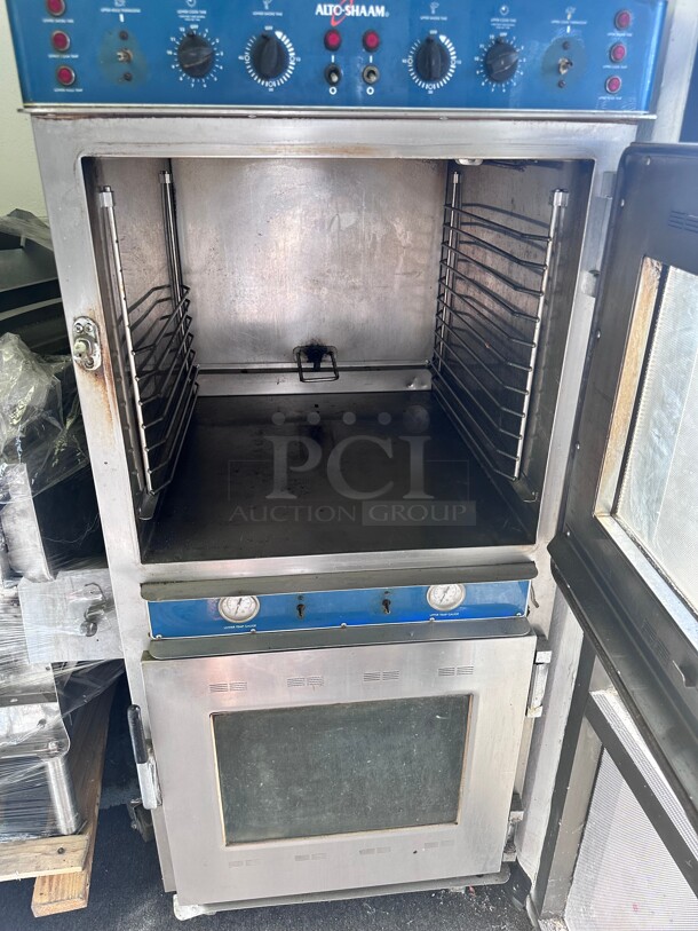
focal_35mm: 24
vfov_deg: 71.6
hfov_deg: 56.8
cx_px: 349
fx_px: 645
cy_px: 466
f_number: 1.78
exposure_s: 1/60
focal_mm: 6.86
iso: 160
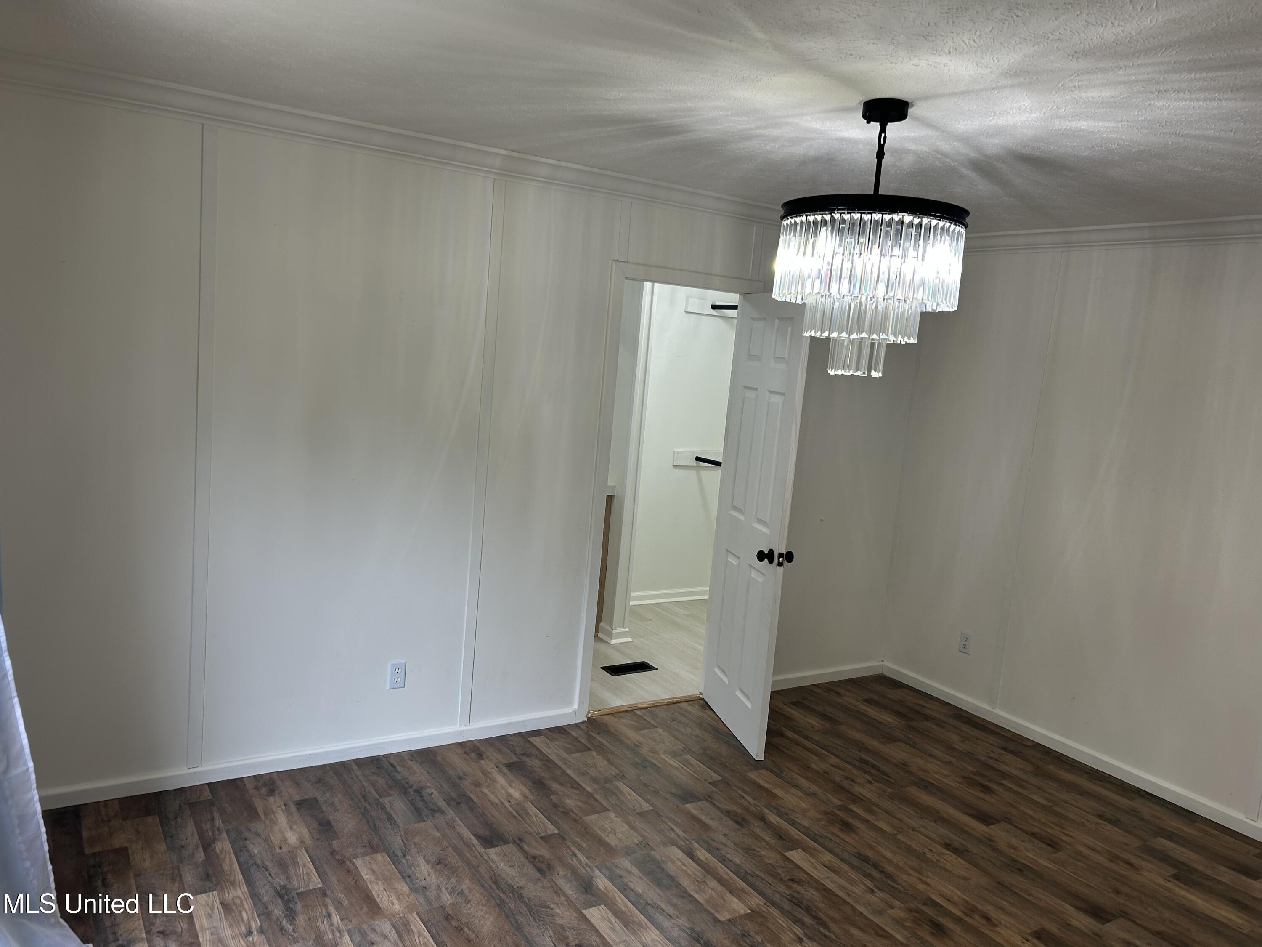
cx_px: 631
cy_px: 474
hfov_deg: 67.3
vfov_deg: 53.1
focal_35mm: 26
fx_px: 948
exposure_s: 1/120
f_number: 1.5
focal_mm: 5.7
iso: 64
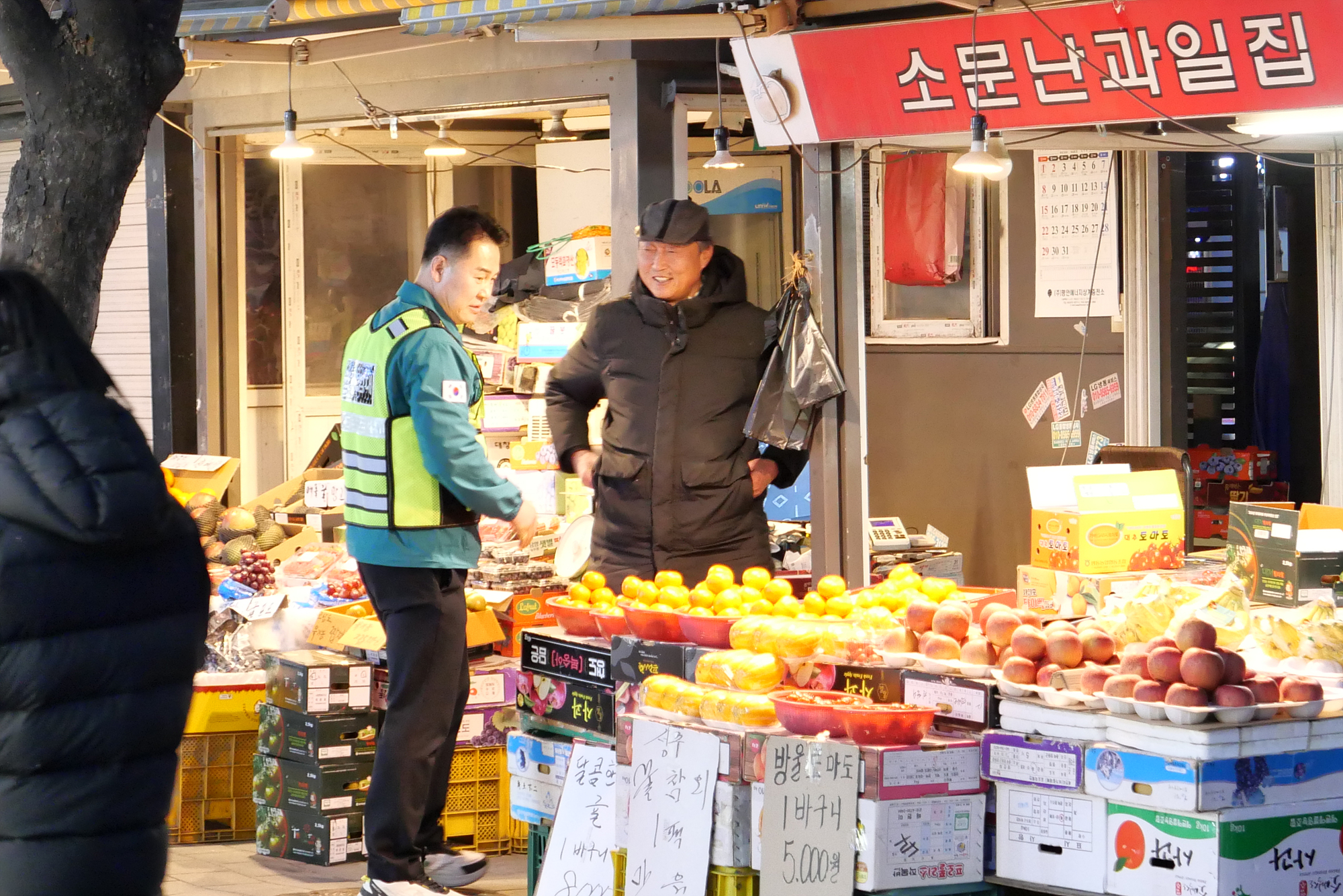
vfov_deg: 10.6
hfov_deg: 15.8
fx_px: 4850
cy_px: 448
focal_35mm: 130
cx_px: 672
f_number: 2.8
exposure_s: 1/40
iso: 1600
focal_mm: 34
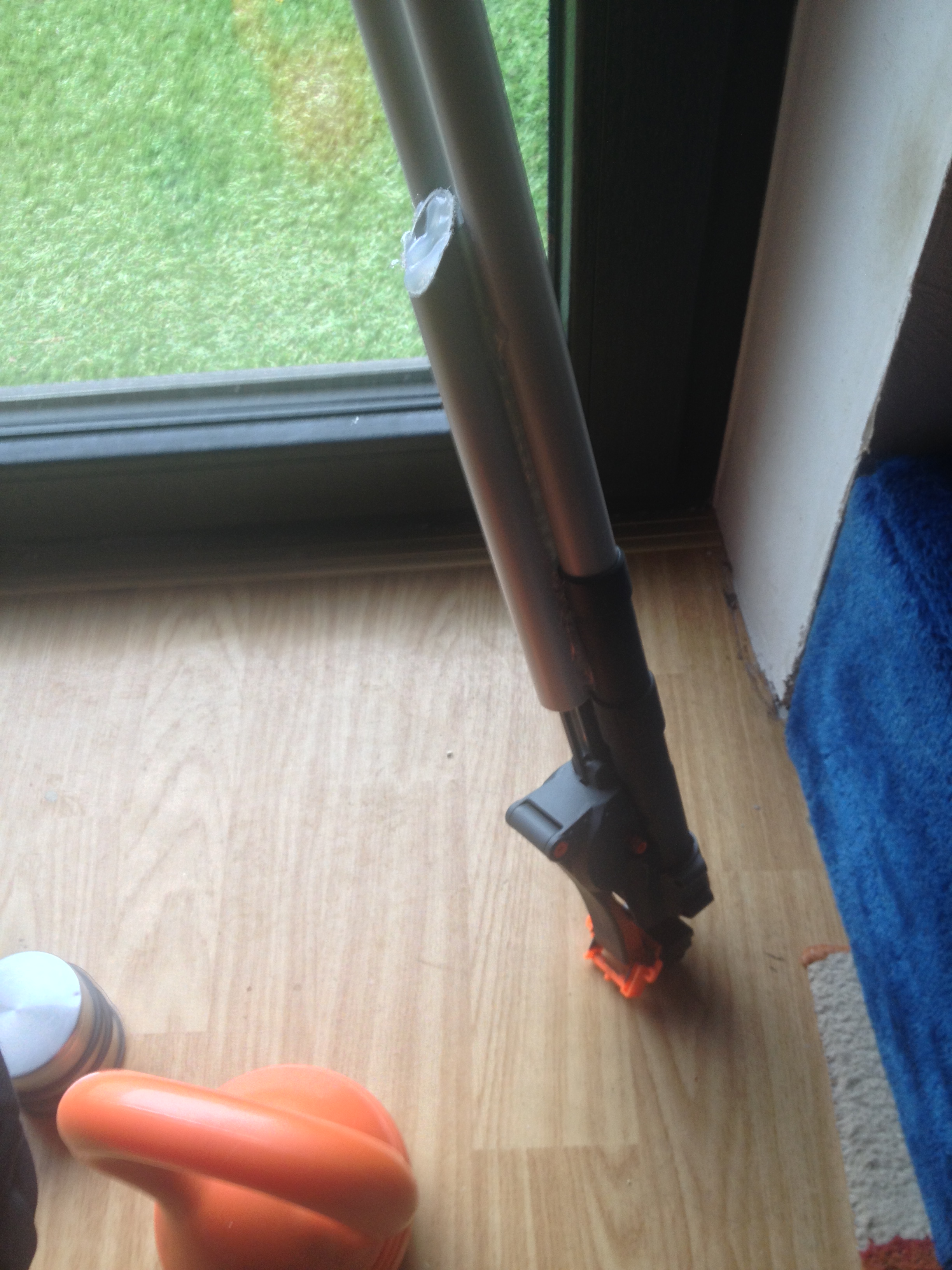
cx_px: 476
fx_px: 1283
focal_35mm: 35
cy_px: 635
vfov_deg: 52.6
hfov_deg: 40.7
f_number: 2.4
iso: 50
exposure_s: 1/24
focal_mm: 4.28
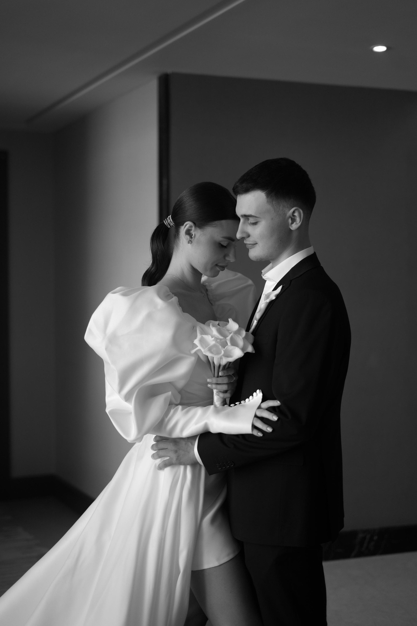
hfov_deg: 27.0
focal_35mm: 50
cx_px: 208
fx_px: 869
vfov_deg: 39.6
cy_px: 313
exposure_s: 1/1000
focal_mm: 50
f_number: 1.8
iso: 640
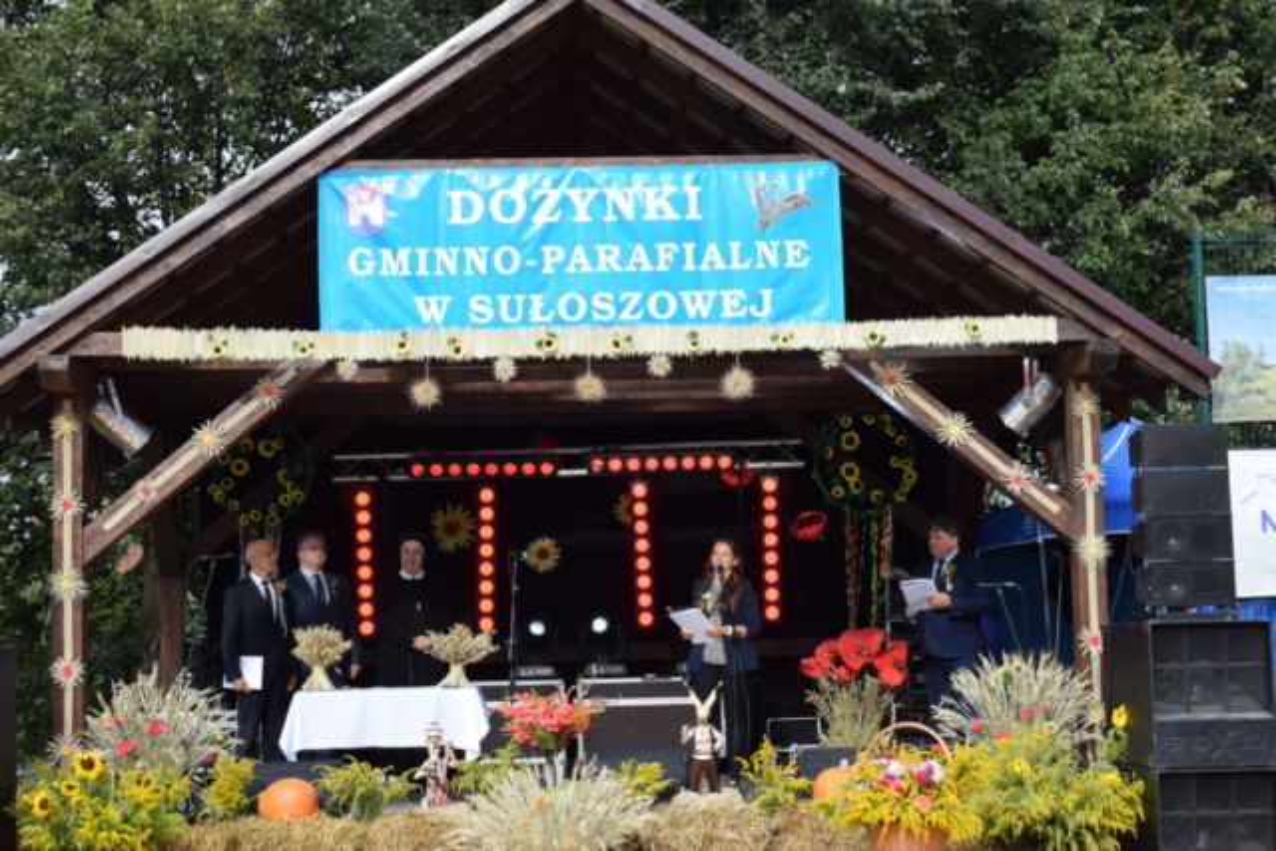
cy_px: 426
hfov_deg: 33.4
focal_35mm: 60
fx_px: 2127
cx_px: 638
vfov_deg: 22.6
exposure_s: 1/250
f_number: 8
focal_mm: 40
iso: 320
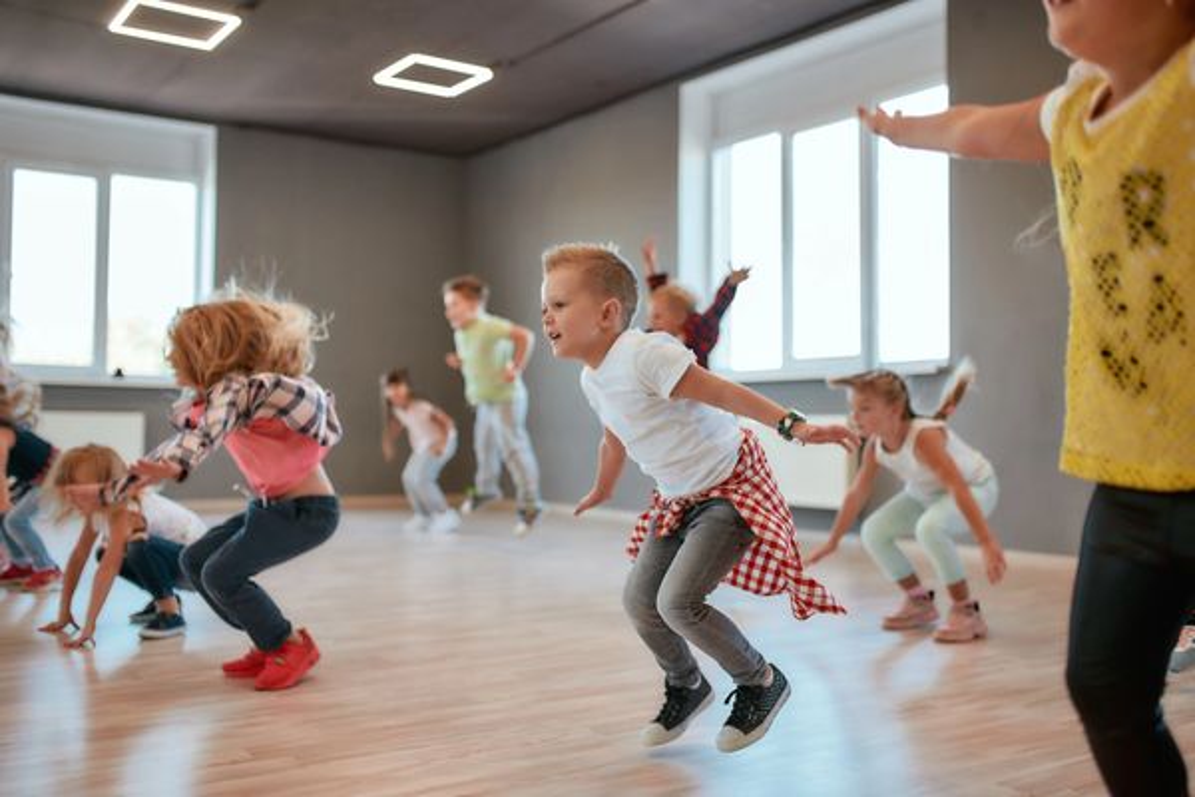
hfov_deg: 54.4
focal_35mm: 35
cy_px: 398
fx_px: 1162
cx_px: 598
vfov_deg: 37.9
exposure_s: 1/640
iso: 640
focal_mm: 35
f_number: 2
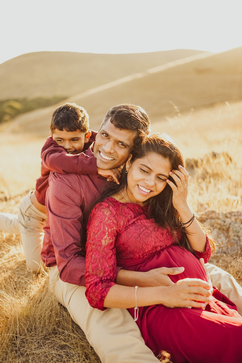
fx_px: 353
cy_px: 182
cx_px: 121
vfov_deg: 54.4
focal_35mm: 35
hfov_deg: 37.9
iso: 100
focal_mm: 35
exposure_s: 1/640
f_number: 1.4
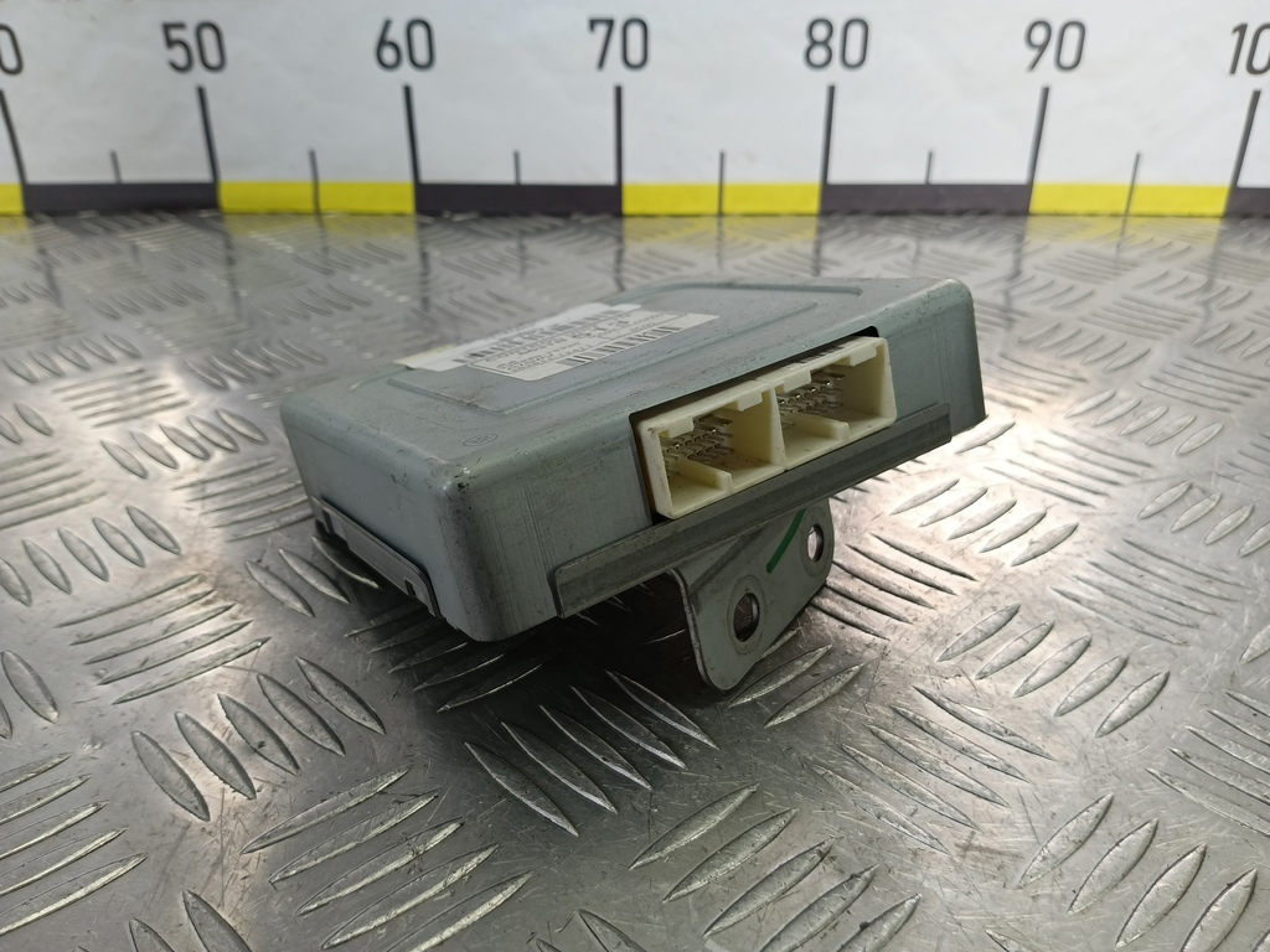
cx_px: 635
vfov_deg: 58.9
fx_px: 844
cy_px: 476
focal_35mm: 23
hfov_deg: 73.9
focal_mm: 4.11
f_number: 1.6
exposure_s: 1/100
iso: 105
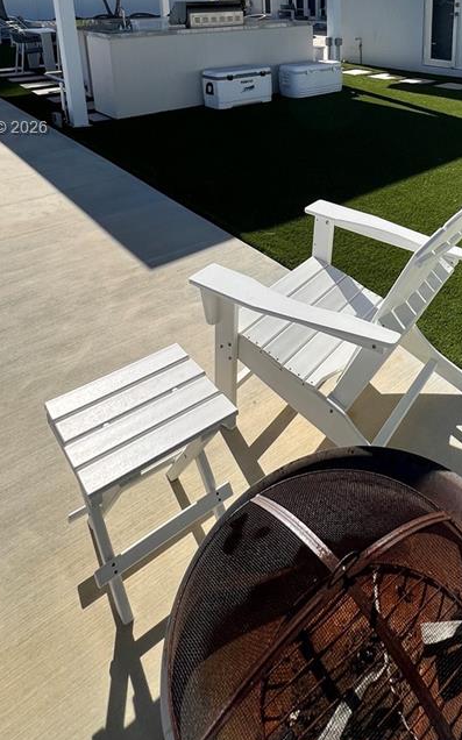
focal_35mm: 26
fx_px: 524
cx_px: 356
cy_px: 129
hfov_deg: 45.6
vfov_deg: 63.2
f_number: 1.8
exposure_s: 1/2222
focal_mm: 1.57
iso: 32
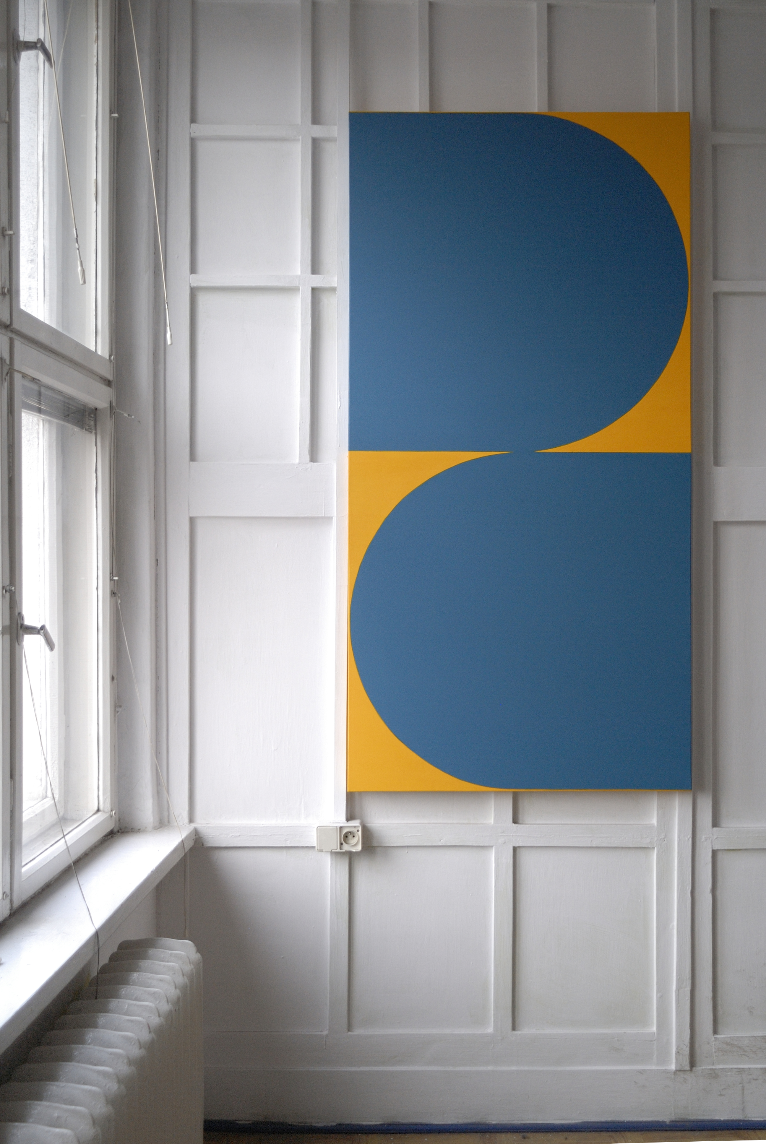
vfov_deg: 61.9
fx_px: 955
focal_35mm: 30
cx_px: 383
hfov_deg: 43.7
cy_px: 572
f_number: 2.8
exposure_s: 1/80
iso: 200
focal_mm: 20
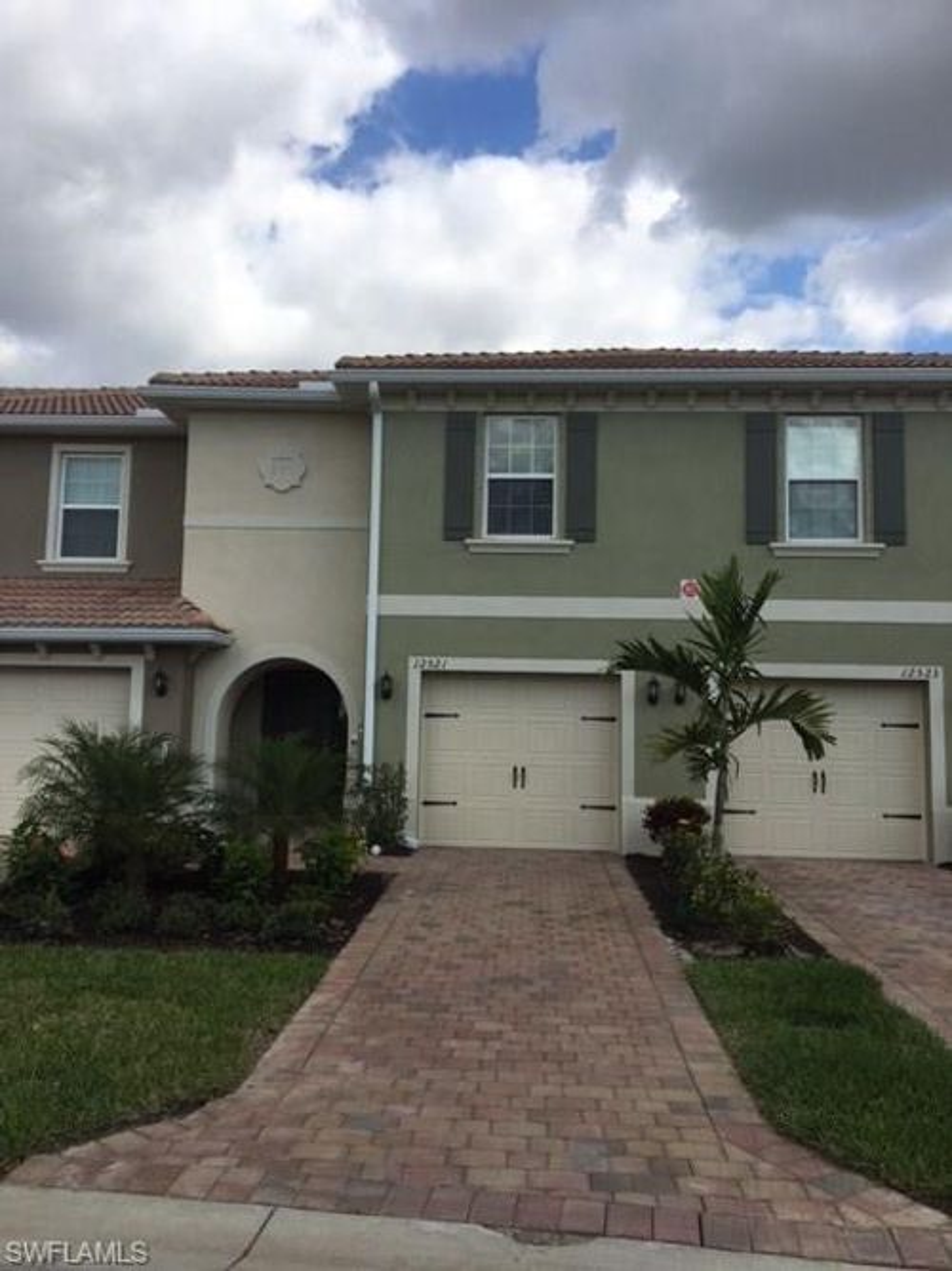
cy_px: 636
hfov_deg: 48.2
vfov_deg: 61.7
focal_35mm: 29
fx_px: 1064
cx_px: 476
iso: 25
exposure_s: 1/1876
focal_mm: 4.15
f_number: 2.2
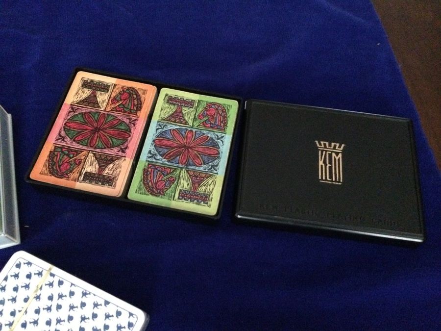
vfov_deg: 46.8
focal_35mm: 30
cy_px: 166
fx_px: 382
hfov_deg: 60.0
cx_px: 220
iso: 1000
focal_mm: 4.12
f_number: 2.2
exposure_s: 1/15
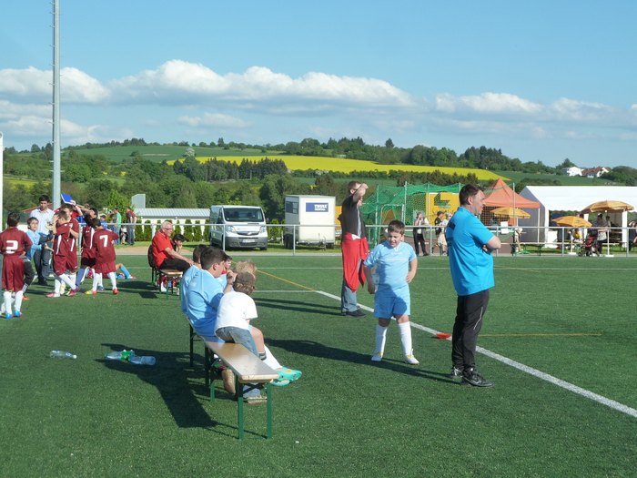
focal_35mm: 72
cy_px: 239
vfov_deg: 20.4
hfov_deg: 27.0
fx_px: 1325
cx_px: 318
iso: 125
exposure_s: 1/500
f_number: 4.5
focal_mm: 11.9
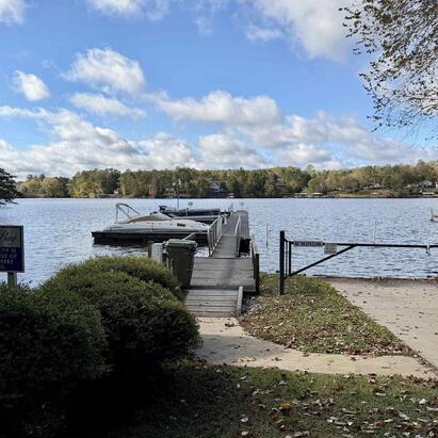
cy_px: 218
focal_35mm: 33
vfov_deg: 49.7
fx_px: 472
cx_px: 188
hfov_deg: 49.6
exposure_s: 1/4167
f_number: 1.78
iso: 80
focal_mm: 6.76
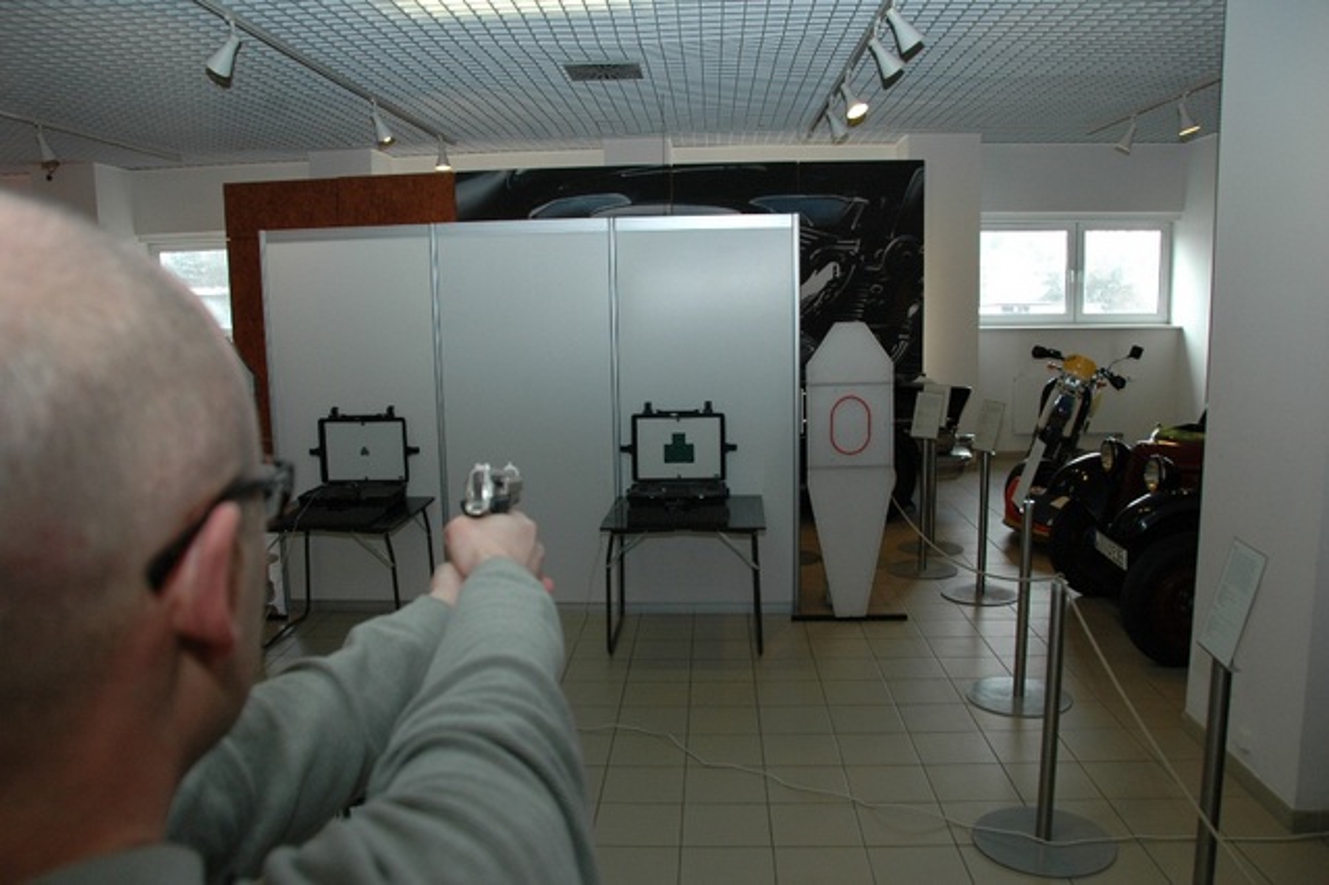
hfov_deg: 67.4
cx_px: 664
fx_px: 996
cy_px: 442
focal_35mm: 27
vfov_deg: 47.9
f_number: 5
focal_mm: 18
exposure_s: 1/60
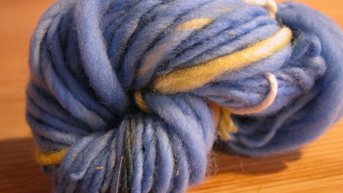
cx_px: 171
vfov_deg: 27.7
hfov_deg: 47.4
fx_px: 391
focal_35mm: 43
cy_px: 95
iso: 400
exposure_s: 1/2.7
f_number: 2.9
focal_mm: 10
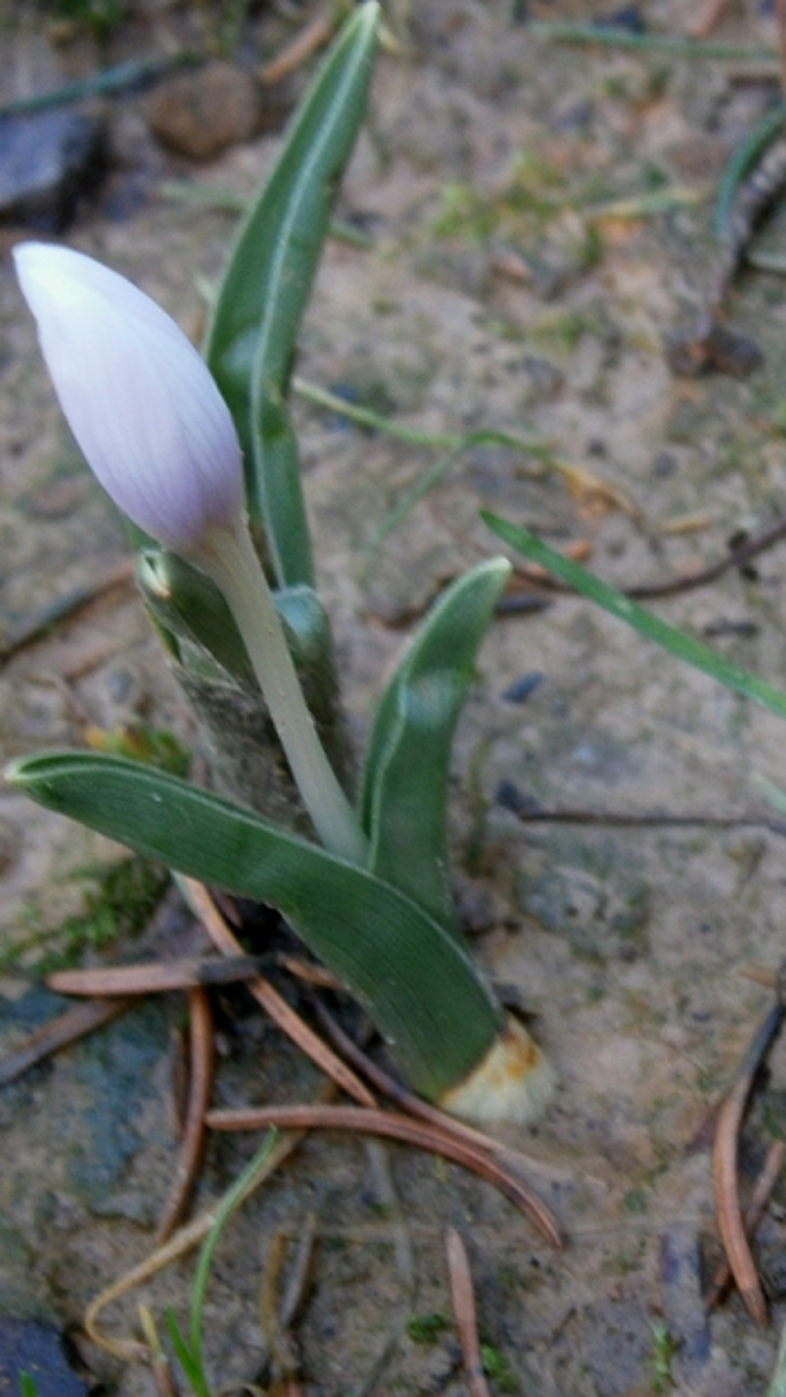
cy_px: 658
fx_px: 3112
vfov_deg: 25.3
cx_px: 609
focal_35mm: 84
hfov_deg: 14.3
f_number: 3.4
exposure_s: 1/25
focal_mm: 8.3
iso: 125
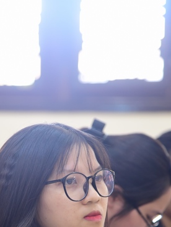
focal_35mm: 204
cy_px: 191
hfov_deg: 7.3
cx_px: 45
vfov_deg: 9.7
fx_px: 1344
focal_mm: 120
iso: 1600
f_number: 4
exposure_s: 1/50
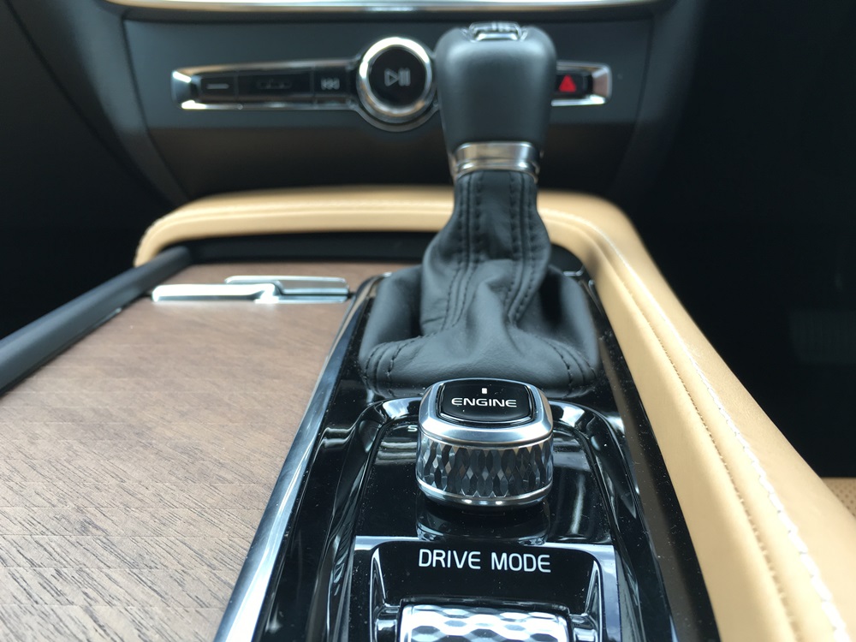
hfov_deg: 61.7
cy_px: 321
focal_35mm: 29
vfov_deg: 48.2
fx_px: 717
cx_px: 428
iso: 32
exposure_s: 1/100
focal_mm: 4.15
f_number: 2.2
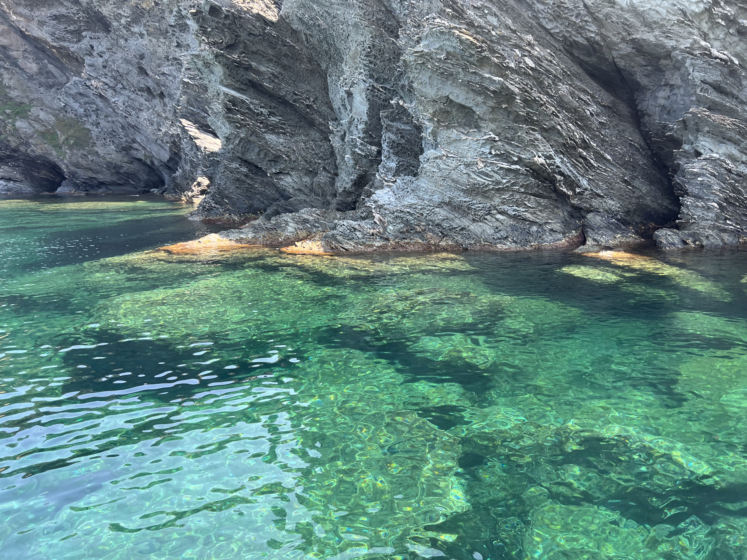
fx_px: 561
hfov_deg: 67.3
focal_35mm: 26
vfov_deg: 53.1
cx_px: 374
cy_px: 280
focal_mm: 5.7
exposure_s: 1/611
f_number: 1.5
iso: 50
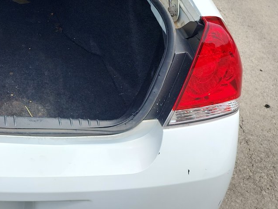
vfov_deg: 25.6
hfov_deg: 31.3
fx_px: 442
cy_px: 16
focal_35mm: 55
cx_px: -23
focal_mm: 6.4
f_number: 1.8
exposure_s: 1/754
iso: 50
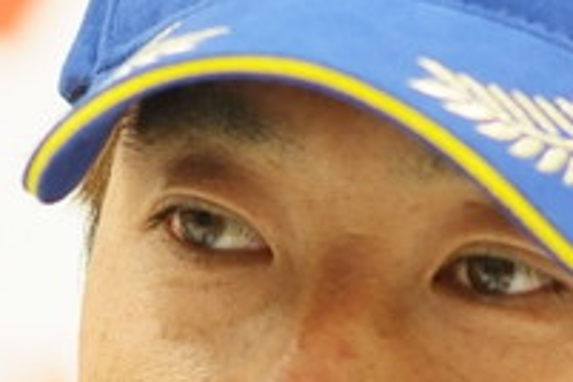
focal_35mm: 969
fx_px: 15422
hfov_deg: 2.1
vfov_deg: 1.4
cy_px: 453
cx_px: 351
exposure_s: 1/125
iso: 1600
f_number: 2.8
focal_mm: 180
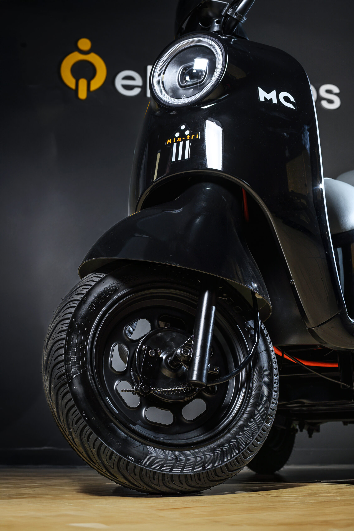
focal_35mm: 50
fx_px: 739
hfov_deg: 27.0
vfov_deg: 39.6
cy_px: 266
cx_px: 177
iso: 80
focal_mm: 50
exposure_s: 1/100
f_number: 8
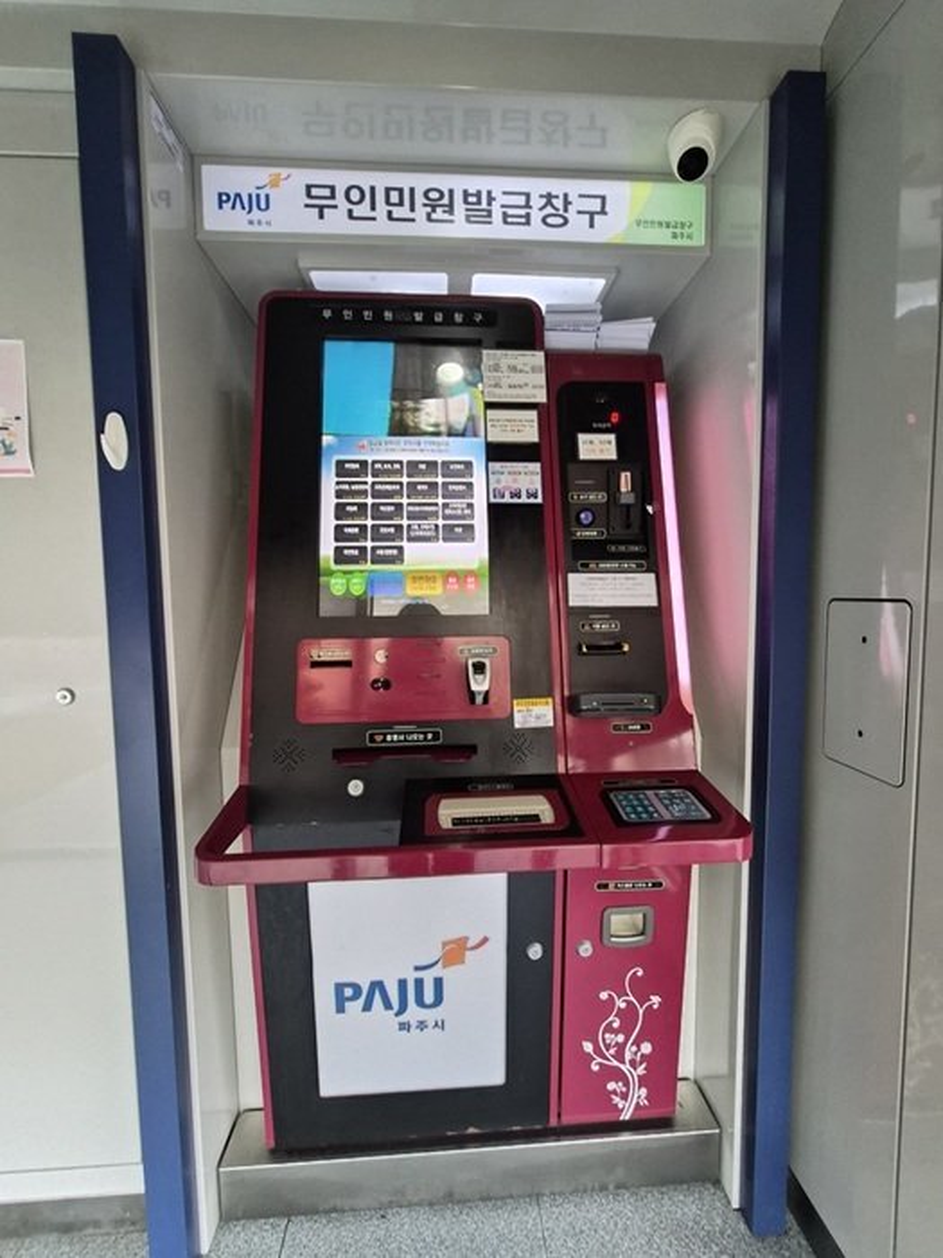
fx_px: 472
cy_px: 629
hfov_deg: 89.9
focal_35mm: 13
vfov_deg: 106.2
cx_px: 472
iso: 200
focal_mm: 1.7
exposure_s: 1/60
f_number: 2.2
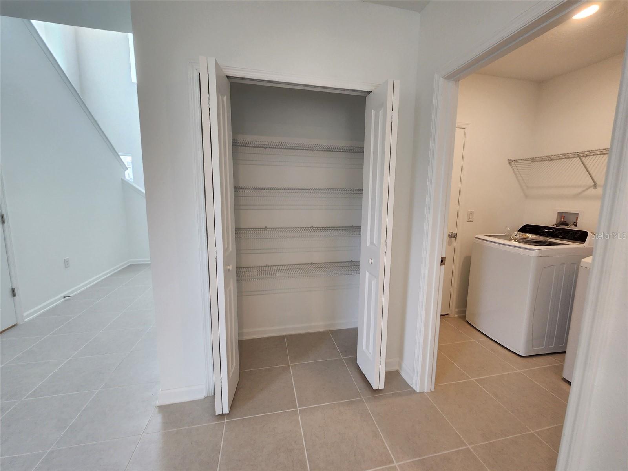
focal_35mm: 13
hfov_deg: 106.2
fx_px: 236
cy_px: 236
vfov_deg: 89.9
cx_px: 314
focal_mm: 2.2
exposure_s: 1/60
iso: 160
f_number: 2.2
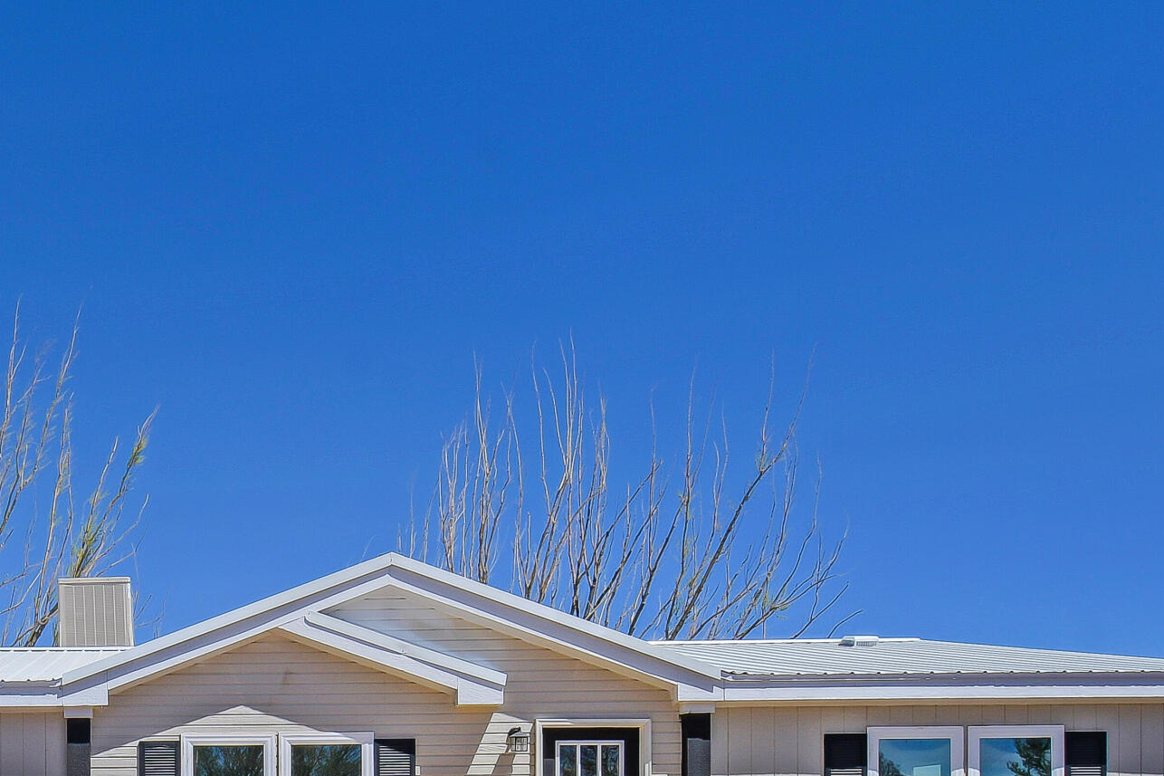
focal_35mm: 35
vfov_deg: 33.3
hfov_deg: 48.9
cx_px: 127
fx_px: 1131
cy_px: 840
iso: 100
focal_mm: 10
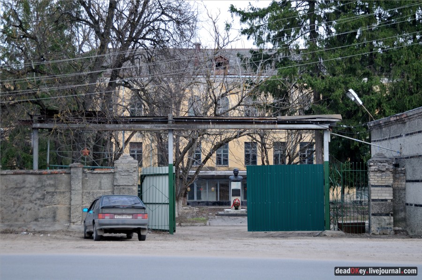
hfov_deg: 28.1
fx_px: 843
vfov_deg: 18.9
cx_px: 211
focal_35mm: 72
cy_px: 140
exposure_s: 1/160
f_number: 5.6
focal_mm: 48
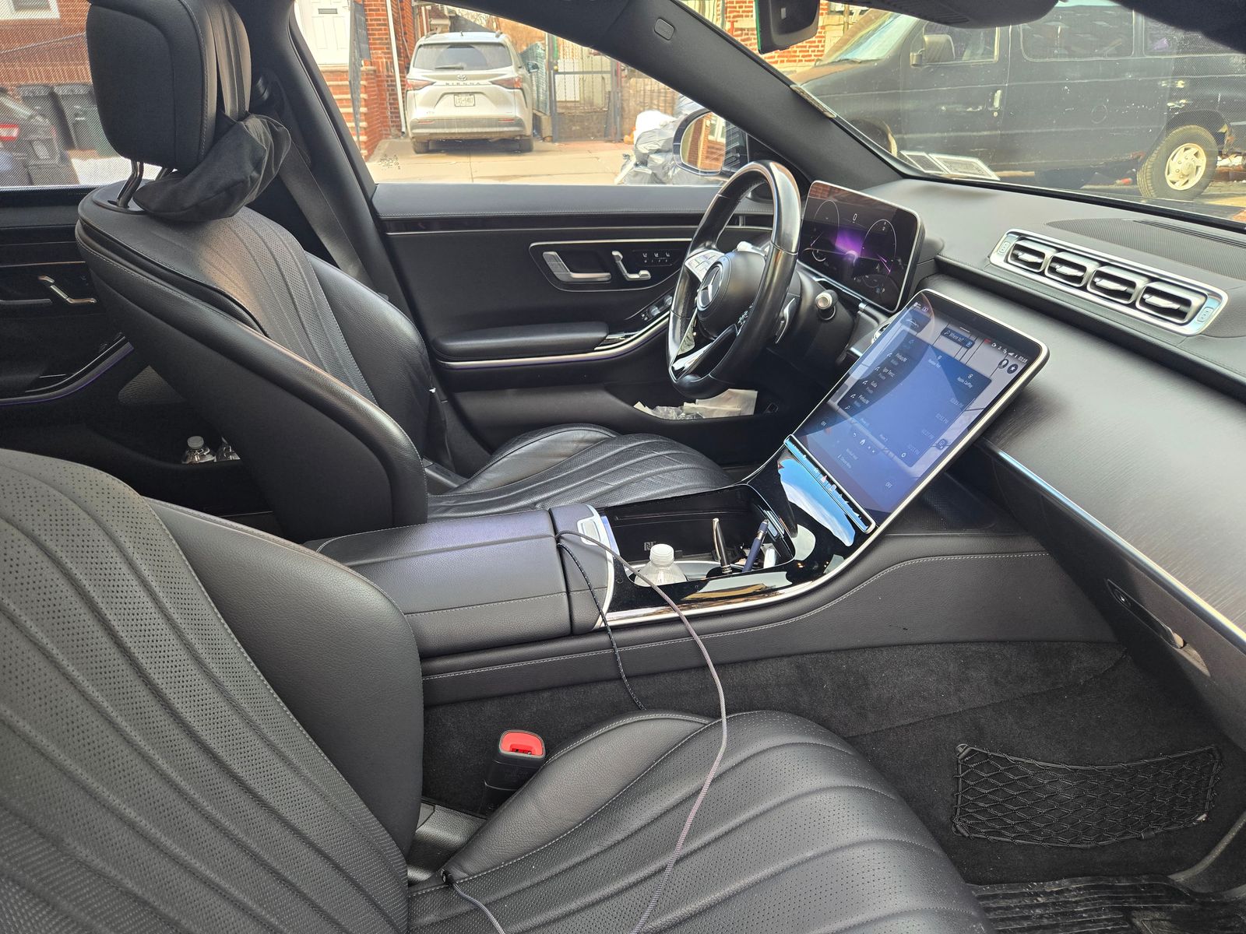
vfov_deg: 58.9
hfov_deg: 73.9
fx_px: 828
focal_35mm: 23
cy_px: 467
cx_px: 623
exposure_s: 1/180
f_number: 1.8
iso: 125
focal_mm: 5.4
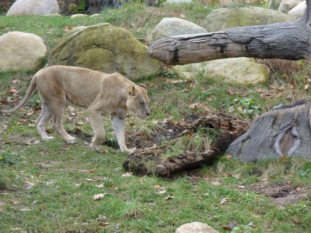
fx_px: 1168
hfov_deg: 15.2
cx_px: 156
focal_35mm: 130
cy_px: 116
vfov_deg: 11.4
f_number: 5.4
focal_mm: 22.5
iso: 160
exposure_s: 1/45
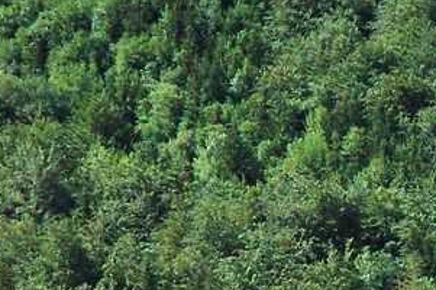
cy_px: 516
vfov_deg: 3.3
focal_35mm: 419
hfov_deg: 4.9
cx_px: 674
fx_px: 5069
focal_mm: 70
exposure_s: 1/640
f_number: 18
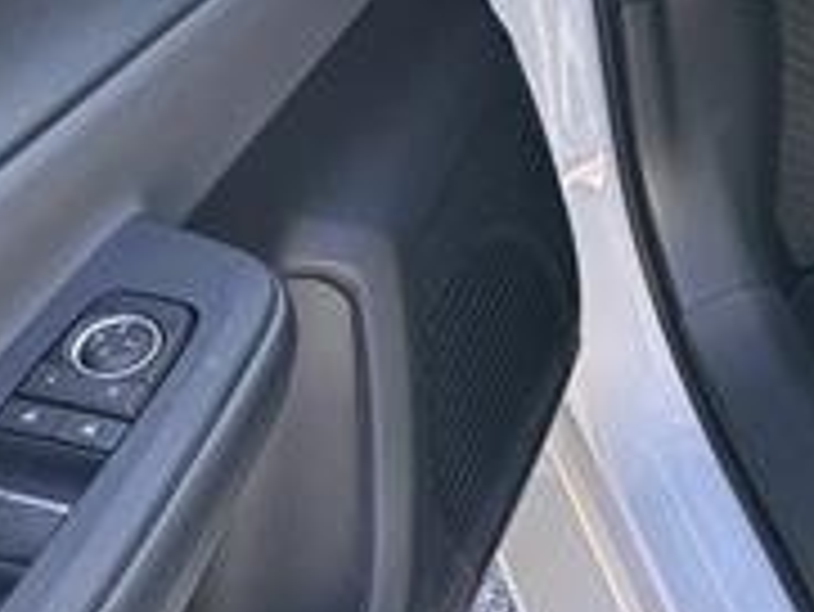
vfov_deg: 17.0
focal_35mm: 85
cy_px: -9
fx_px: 2000
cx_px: 1057
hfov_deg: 20.9
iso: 100
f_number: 1.78
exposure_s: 1/161
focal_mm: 6.86
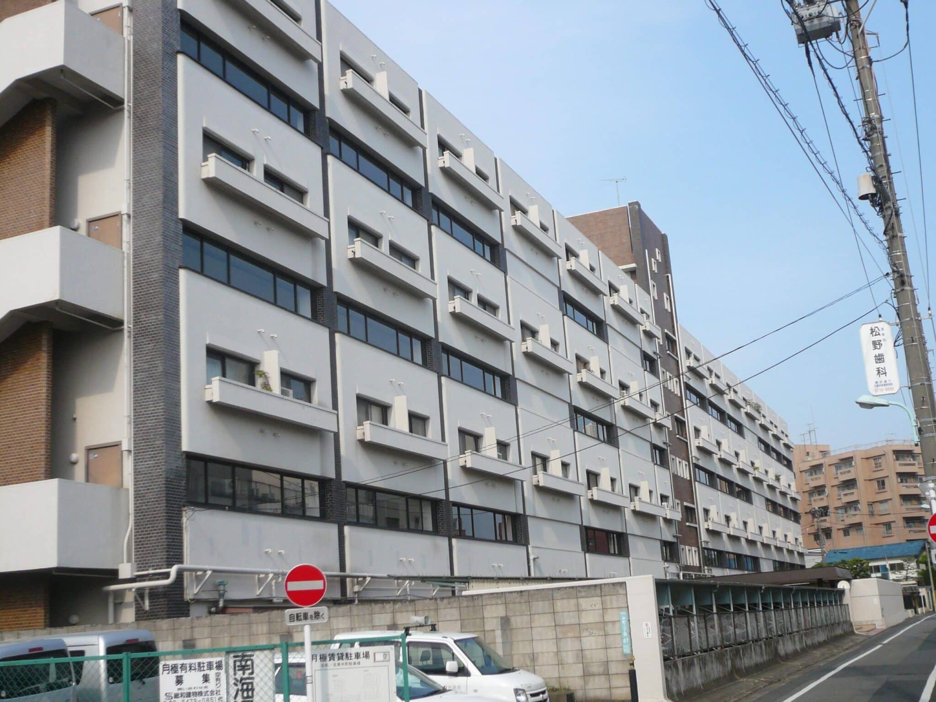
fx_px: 1244
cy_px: 351
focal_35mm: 46
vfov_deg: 31.5
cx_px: 468
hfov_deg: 41.2
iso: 100
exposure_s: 1/1000
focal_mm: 7.5
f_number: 3.5
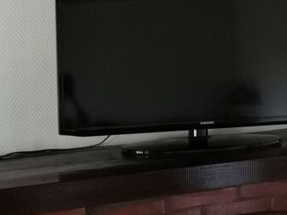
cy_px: 77
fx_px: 456
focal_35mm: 55
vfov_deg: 26.4
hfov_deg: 34.8
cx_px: 177
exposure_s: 1/16.7
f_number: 1.6
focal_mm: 5.56
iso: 2500
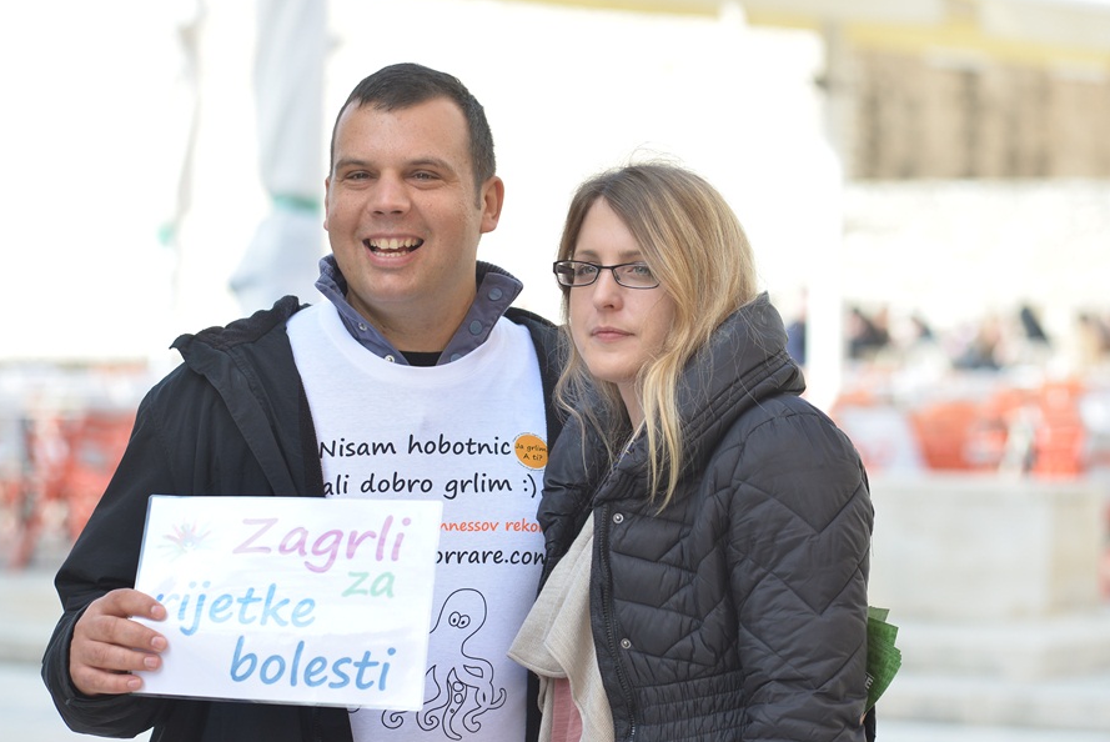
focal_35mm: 144
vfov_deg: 9.5
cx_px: 493
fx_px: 4443
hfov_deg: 14.2
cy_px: 396
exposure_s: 1/500
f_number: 5
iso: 320
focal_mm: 125
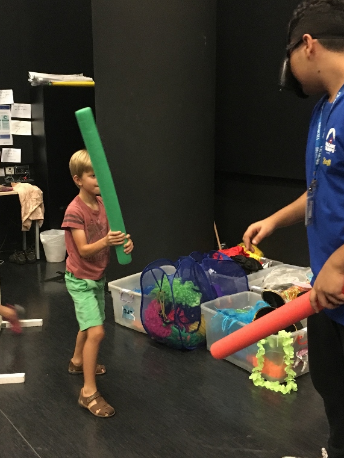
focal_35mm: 39
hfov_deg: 36.8
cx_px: 155
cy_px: 229
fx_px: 517
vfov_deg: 47.9
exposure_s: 1/17
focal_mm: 4.15
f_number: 2.2
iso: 250
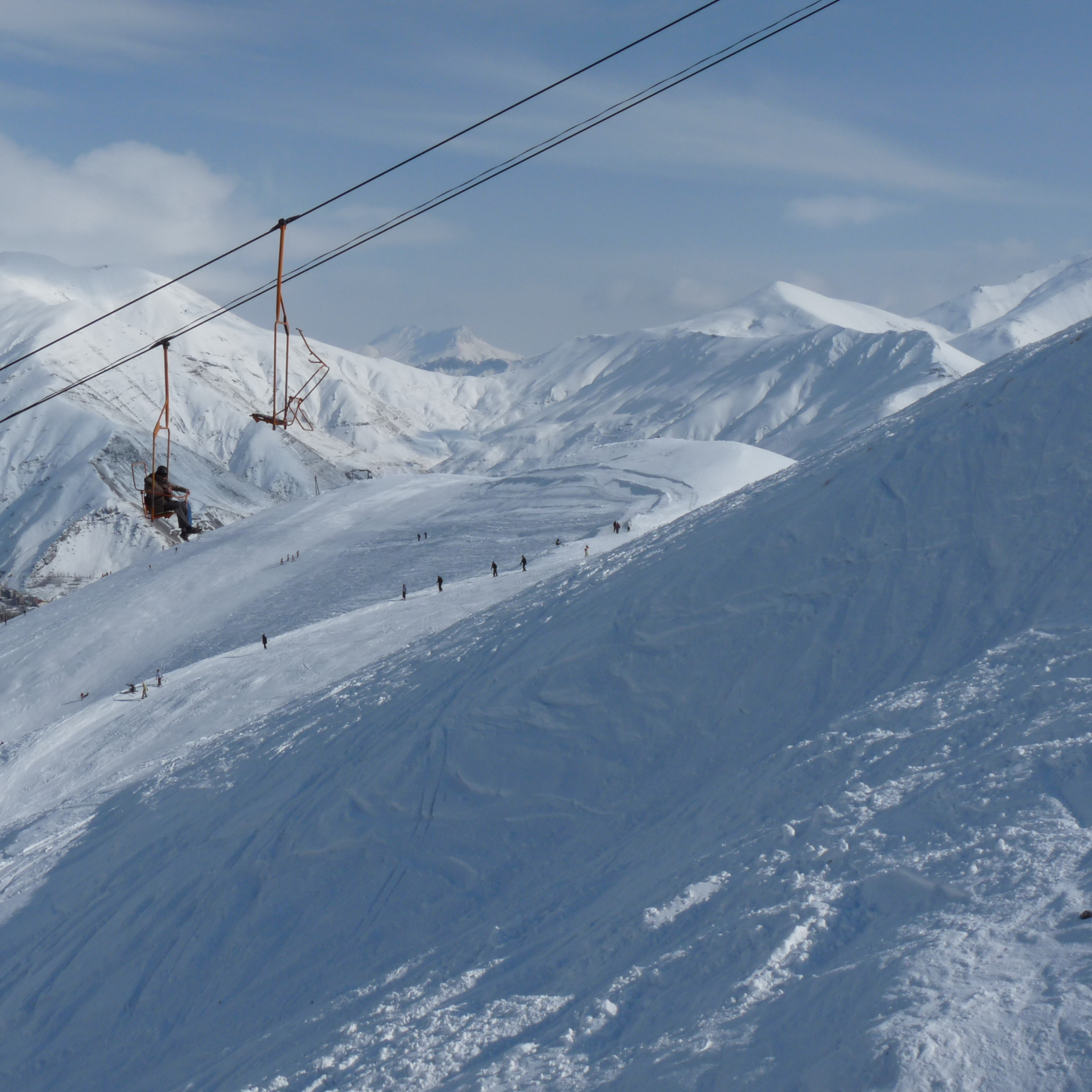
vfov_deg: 35.4
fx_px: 1713
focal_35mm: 48
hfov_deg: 35.3
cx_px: 465
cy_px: 547
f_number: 8
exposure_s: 1/800
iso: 100
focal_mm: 7.2
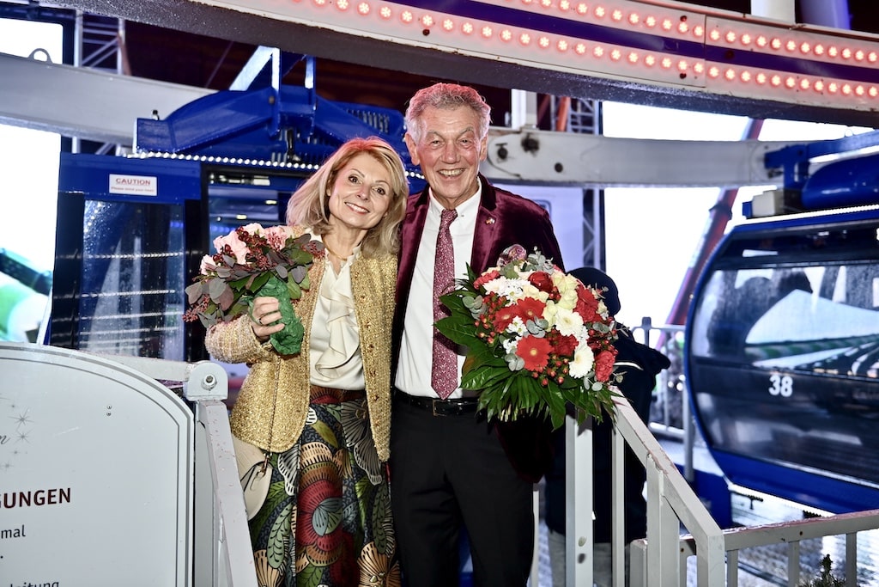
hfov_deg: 58.7
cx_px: 440
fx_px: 781
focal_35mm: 32
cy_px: 294
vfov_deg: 41.1
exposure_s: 1/160
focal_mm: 32
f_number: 2.8
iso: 320
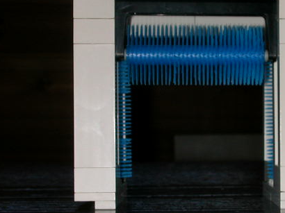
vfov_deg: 14.8
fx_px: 823
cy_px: 128
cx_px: 215
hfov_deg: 19.5
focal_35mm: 100
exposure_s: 1/59.9
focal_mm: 9.7
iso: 100
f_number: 5.9
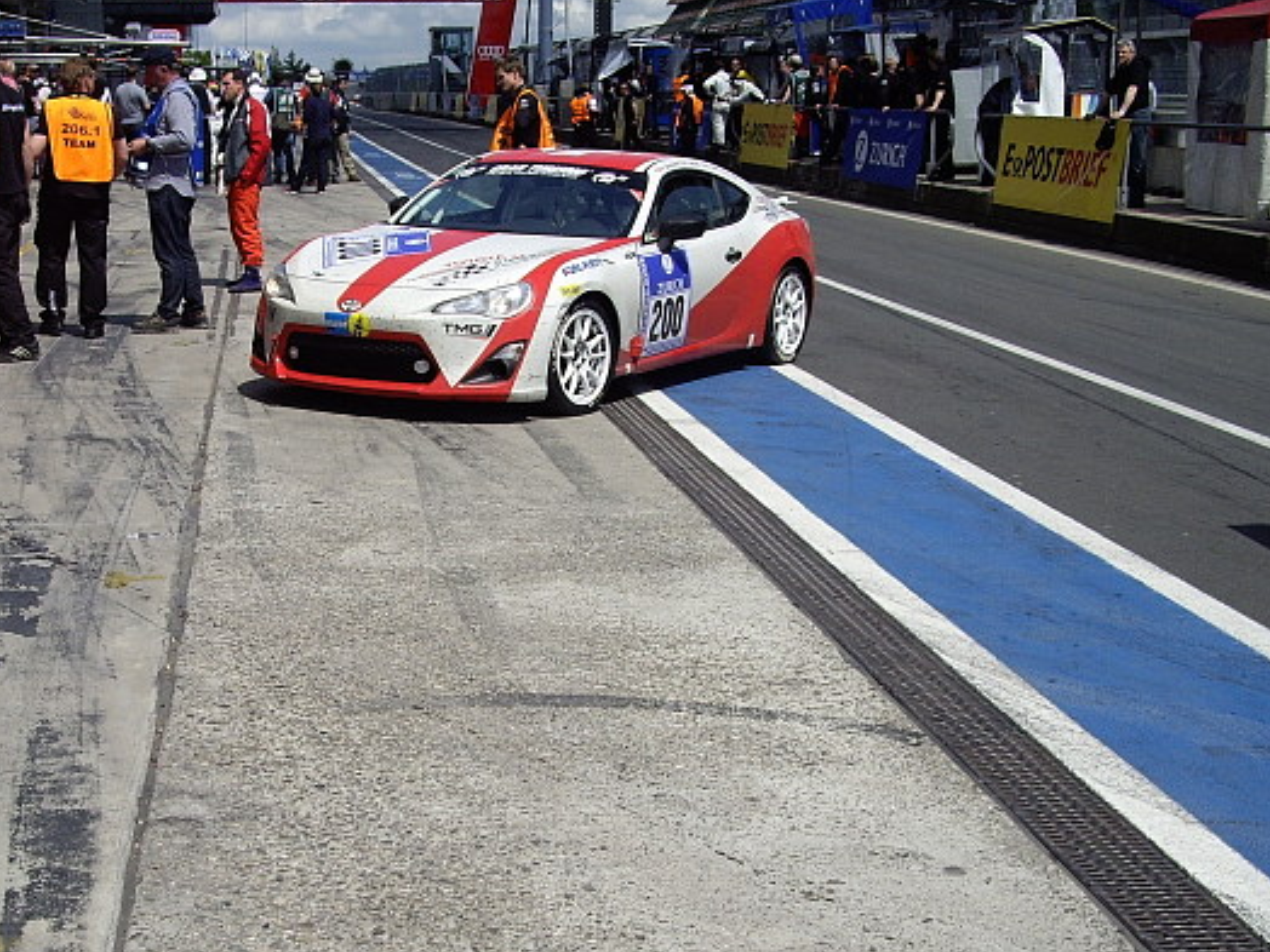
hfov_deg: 33.0
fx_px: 2128
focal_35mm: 58
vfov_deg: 25.1
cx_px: 436
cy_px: 656
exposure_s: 1/800
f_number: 5.6
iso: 100
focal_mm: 7.9
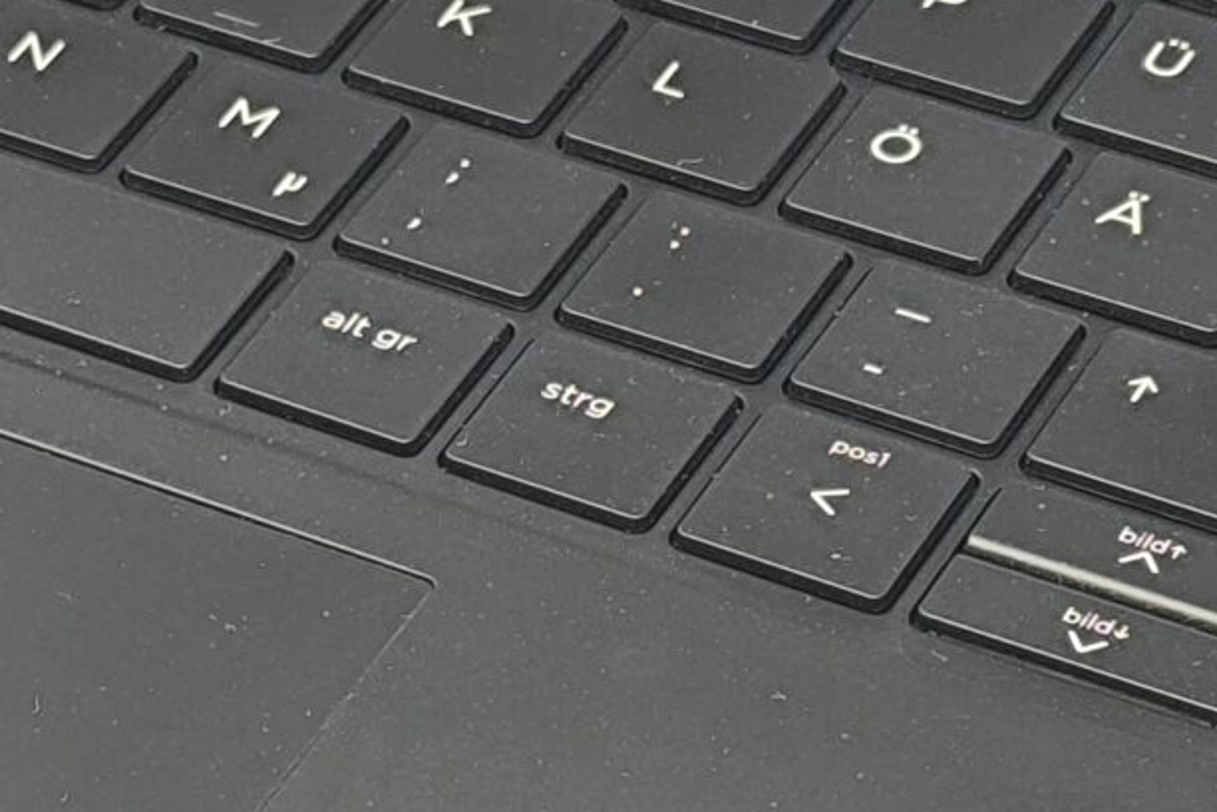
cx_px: 64
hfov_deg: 10.2
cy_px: 352
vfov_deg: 6.9
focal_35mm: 200
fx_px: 6761
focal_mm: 6.14
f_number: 1.65
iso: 400
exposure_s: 1/100
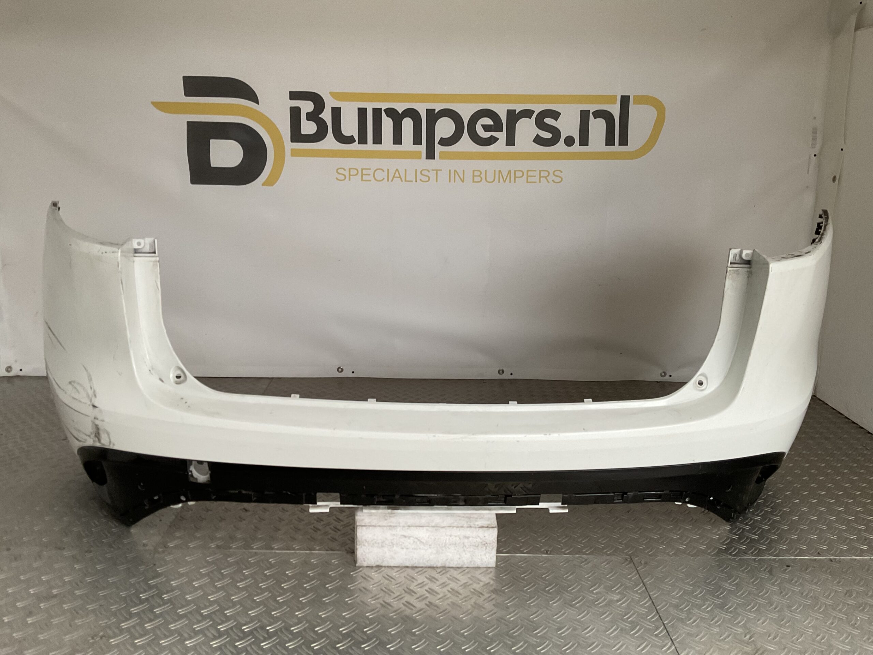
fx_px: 731
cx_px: 436
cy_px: 328
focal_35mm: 29
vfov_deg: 48.2
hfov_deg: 61.7
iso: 100
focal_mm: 3
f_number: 1.8
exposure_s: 1/60
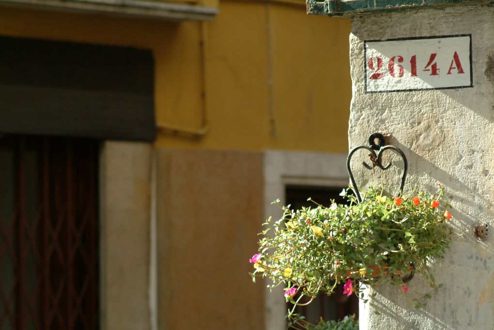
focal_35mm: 231
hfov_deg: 8.9
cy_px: 165
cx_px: 247
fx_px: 3170
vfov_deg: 5.9
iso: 800
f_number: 6.7
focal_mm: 154
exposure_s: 1/750
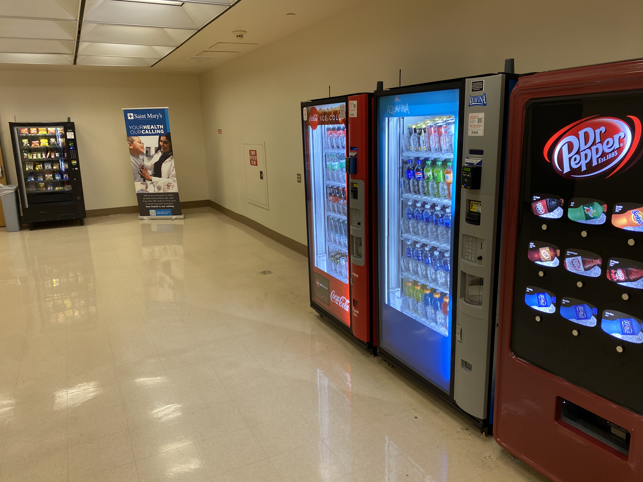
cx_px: 322
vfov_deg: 53.1
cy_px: 241
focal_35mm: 26
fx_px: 483
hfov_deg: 67.3
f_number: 1.8
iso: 100
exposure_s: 1/60
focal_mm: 4.25
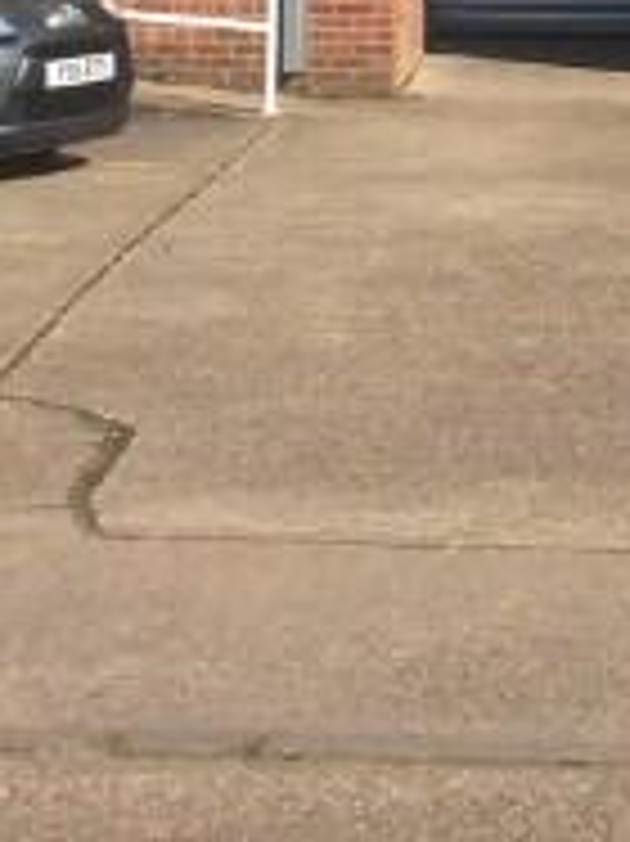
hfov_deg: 9.2
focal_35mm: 159
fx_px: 3863
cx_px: 716
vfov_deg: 12.0
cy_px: -275
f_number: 2.2
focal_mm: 4.15
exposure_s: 1/2053
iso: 32
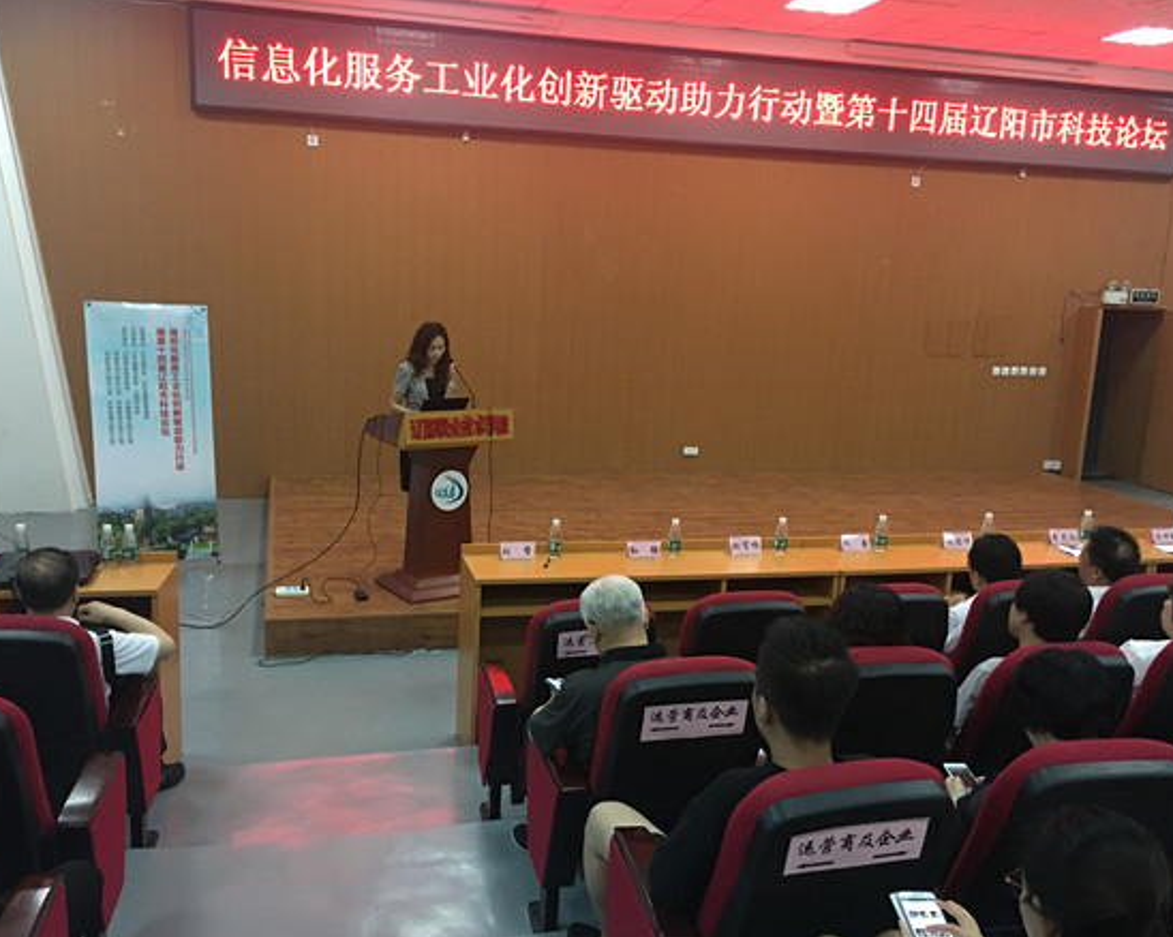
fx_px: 1076
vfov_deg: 47.1
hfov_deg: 57.2
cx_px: 576
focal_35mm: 31
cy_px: 477
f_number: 2.2
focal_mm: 4.15
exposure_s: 1/8
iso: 125
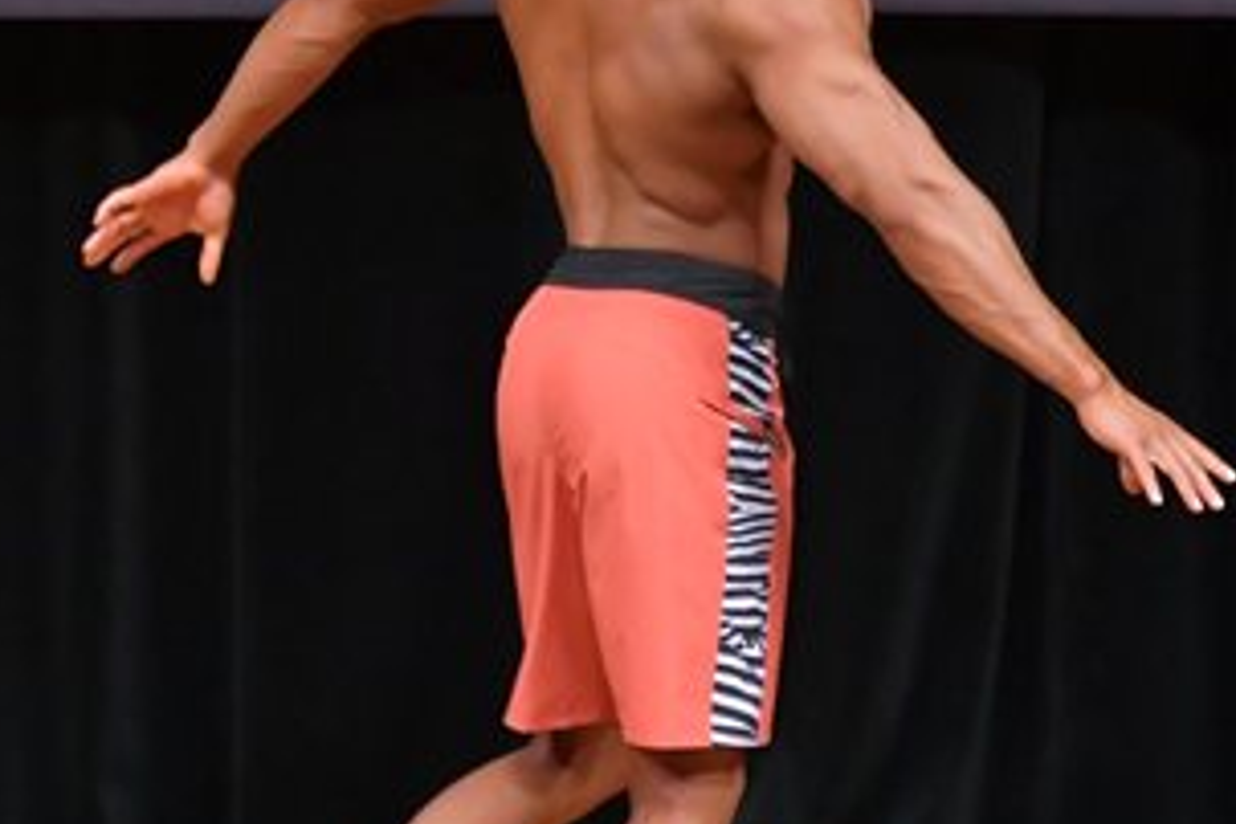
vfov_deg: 2.0
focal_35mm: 690
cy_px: 367
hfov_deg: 3.0
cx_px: 602
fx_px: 23688
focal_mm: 180
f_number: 5.6
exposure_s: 1/400
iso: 5000
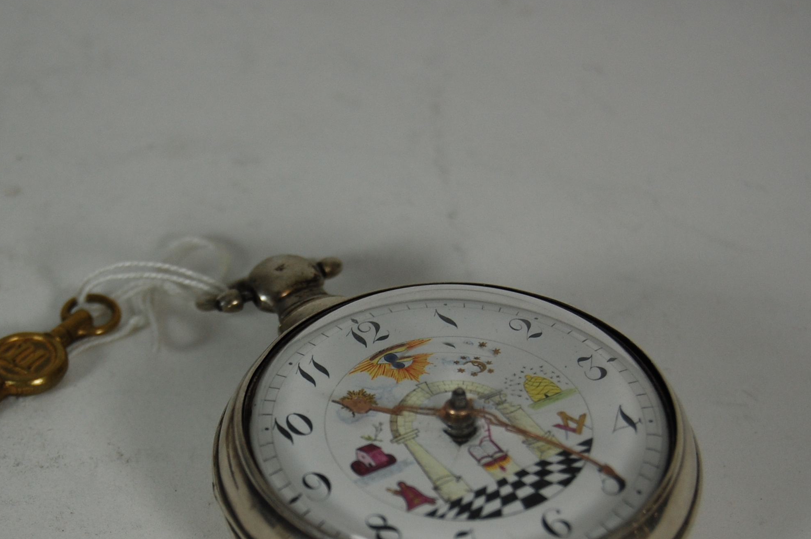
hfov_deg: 17.2
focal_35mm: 119
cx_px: 292
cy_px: 405
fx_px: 2678
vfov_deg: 11.5
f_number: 5.6
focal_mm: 52
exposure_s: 1/125
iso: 360
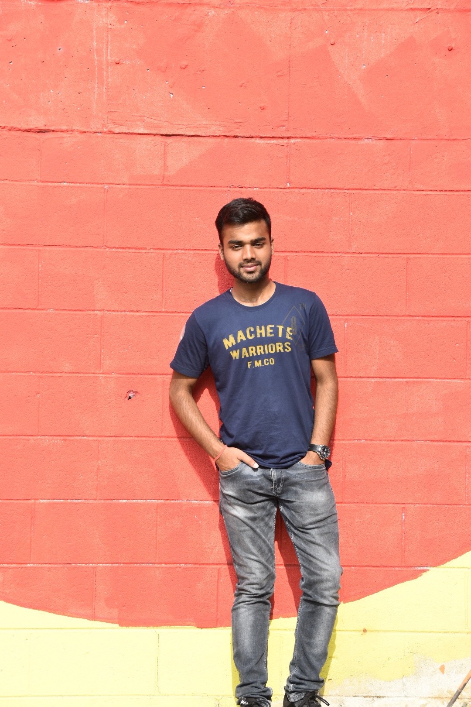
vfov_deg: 19.5
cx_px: 236
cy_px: 354
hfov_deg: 13.0
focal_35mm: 105
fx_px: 2060
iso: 200
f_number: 9
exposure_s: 1/320
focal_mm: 70
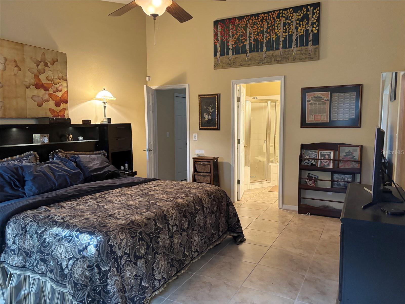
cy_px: 152
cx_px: 202
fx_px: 304
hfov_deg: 67.3
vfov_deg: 53.1
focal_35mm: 26
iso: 500
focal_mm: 5.96
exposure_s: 1/40
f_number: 1.6
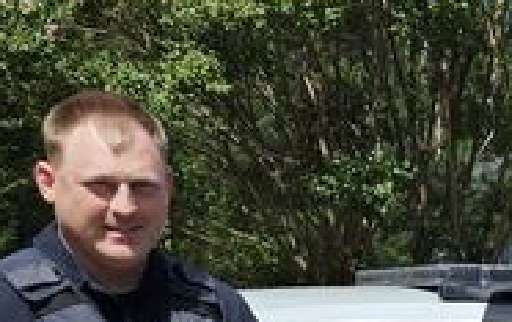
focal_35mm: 122
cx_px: 789
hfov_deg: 15.6
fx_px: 1705
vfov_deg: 10.5
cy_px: 446
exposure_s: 1/2071
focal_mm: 5.4
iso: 25
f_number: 1.8
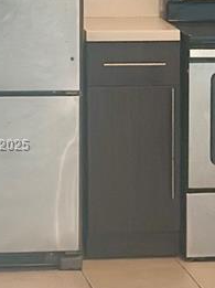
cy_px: 146
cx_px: 323
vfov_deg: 9.0
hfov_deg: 6.6
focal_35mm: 221
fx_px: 1835
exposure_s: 1/60
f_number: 1.78
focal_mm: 6.86
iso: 250
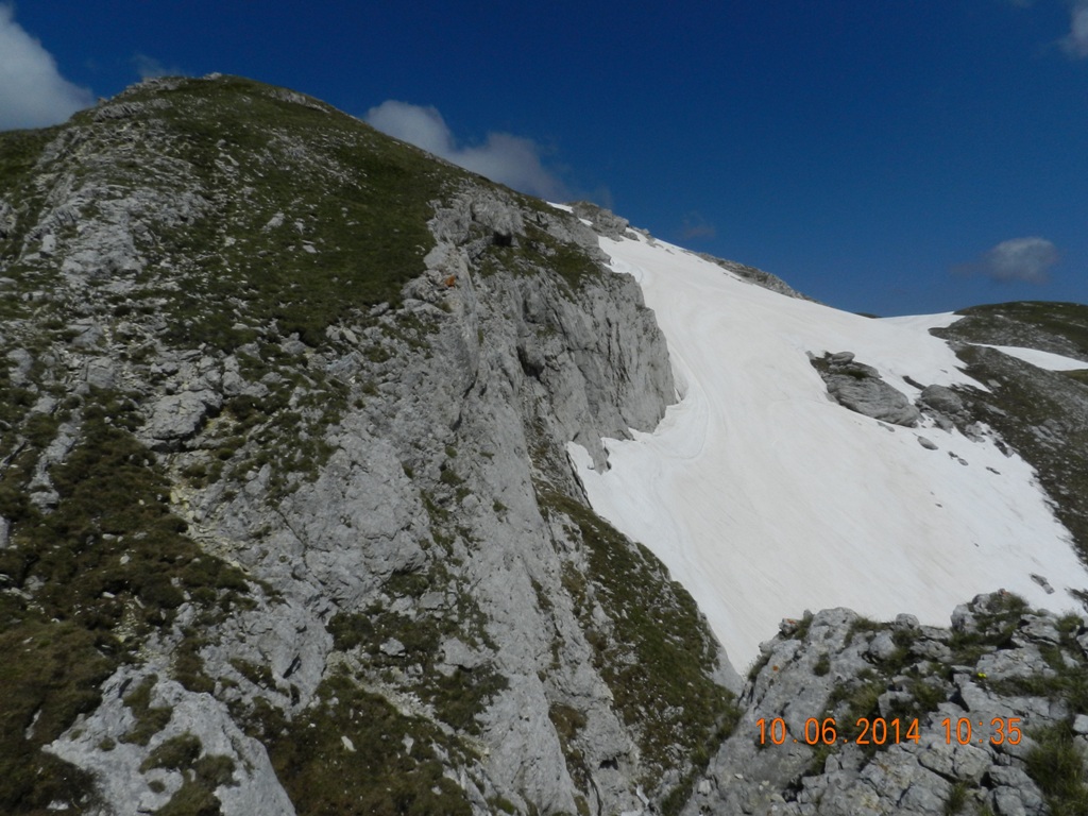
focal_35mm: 23
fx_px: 723
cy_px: 408
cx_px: 544
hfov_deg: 73.9
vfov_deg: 58.9
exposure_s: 1/1000
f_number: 8
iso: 160
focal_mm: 4
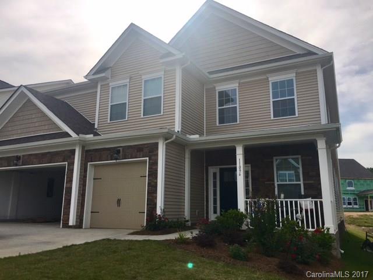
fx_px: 312
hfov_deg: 61.7
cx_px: 186
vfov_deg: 48.2
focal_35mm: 29
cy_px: 140
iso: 25
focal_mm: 4.15
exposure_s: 1/2262
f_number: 2.2
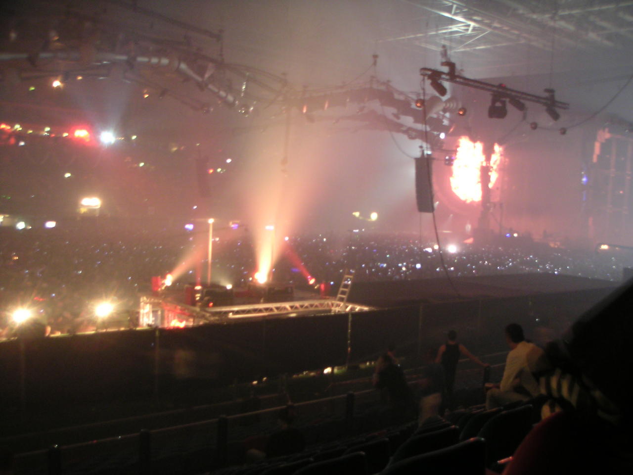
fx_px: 695
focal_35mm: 38
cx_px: 316
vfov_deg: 37.7
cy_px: 238
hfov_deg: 49.0
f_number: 2.8
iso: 100
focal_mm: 6
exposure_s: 3
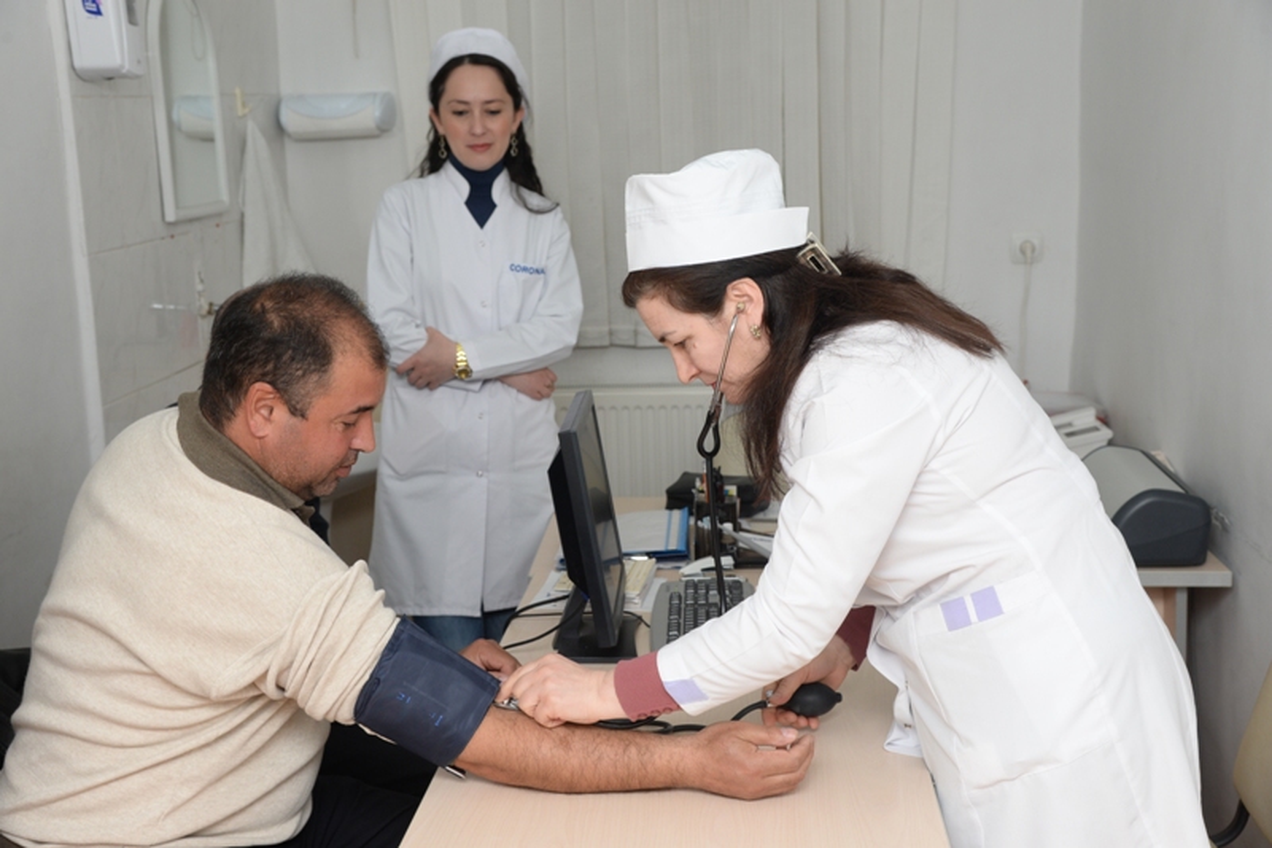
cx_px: 636
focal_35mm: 50
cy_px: 424
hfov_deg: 39.6
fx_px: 1766
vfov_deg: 27.0
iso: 800
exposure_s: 1/125
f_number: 6.3
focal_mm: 50
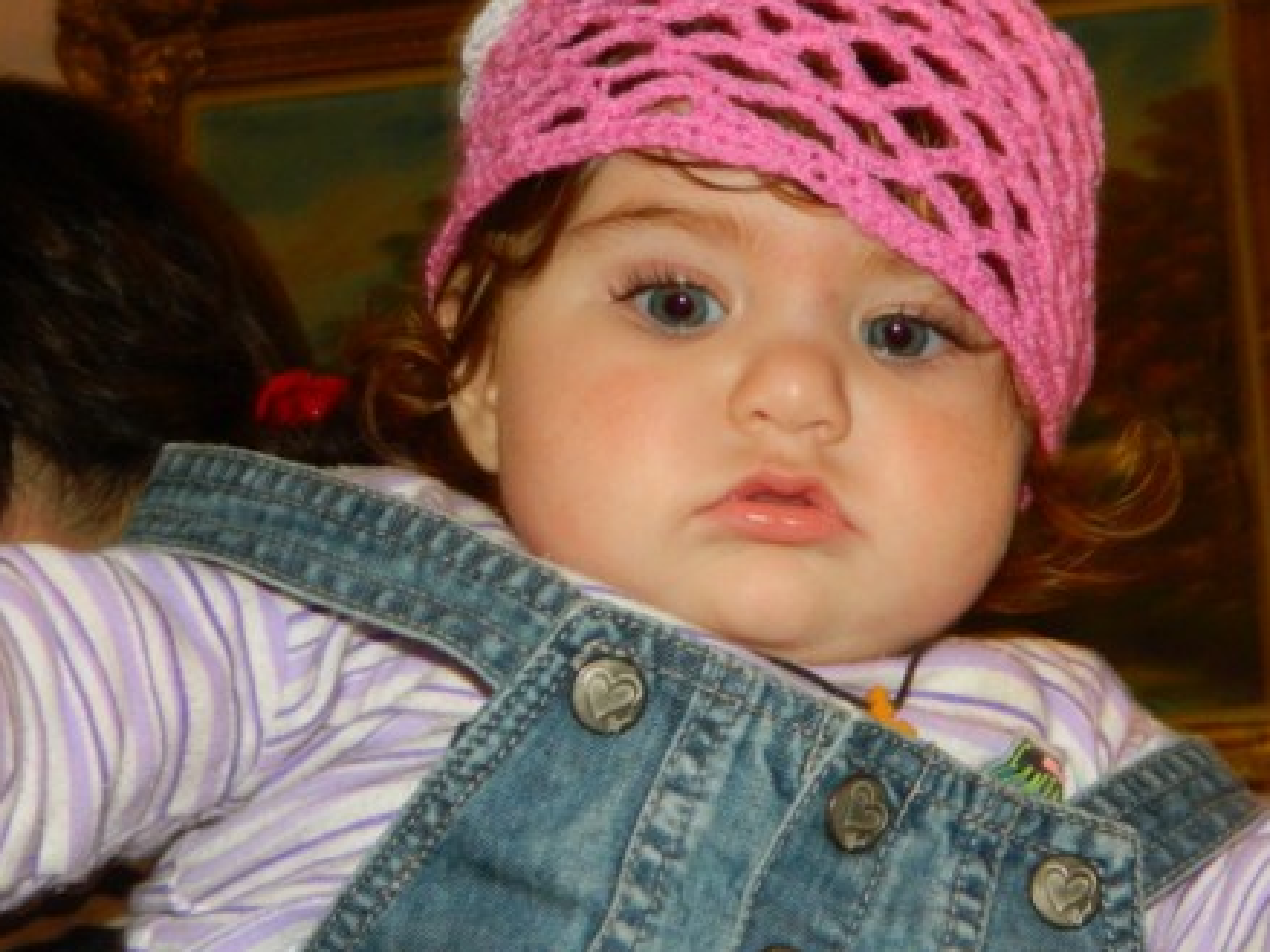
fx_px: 3741
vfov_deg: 14.5
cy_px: 437
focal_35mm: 102
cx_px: 770
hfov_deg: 19.2
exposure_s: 1/30
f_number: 4
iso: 200
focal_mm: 12.6
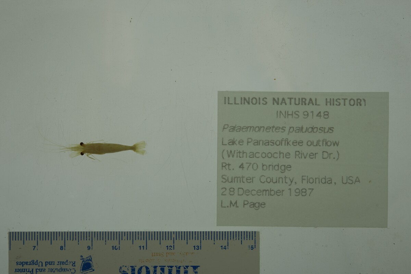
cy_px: 137
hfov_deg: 33.4
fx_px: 685
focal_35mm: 60
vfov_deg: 22.6
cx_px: 206
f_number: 9
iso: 50
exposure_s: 1/125
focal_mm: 60
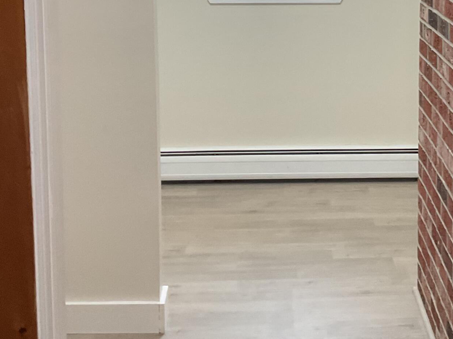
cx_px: 323
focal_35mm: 70
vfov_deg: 20.5
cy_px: 24
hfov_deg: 27.5
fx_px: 916
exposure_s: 1/60
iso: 100
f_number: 1.8
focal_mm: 3
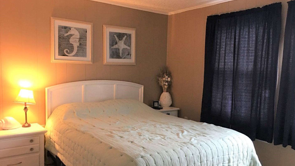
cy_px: 99
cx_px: 148
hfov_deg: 61.0
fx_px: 250
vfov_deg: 36.6
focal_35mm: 32
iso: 100
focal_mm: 4.15
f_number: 2.2
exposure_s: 1/10
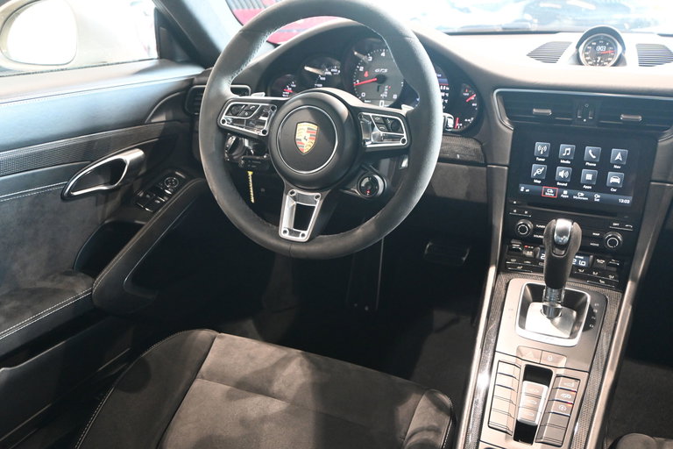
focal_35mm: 32
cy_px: 224
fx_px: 589
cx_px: 336
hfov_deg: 59.5
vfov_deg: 41.7
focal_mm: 21
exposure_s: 1/80
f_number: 4
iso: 3200
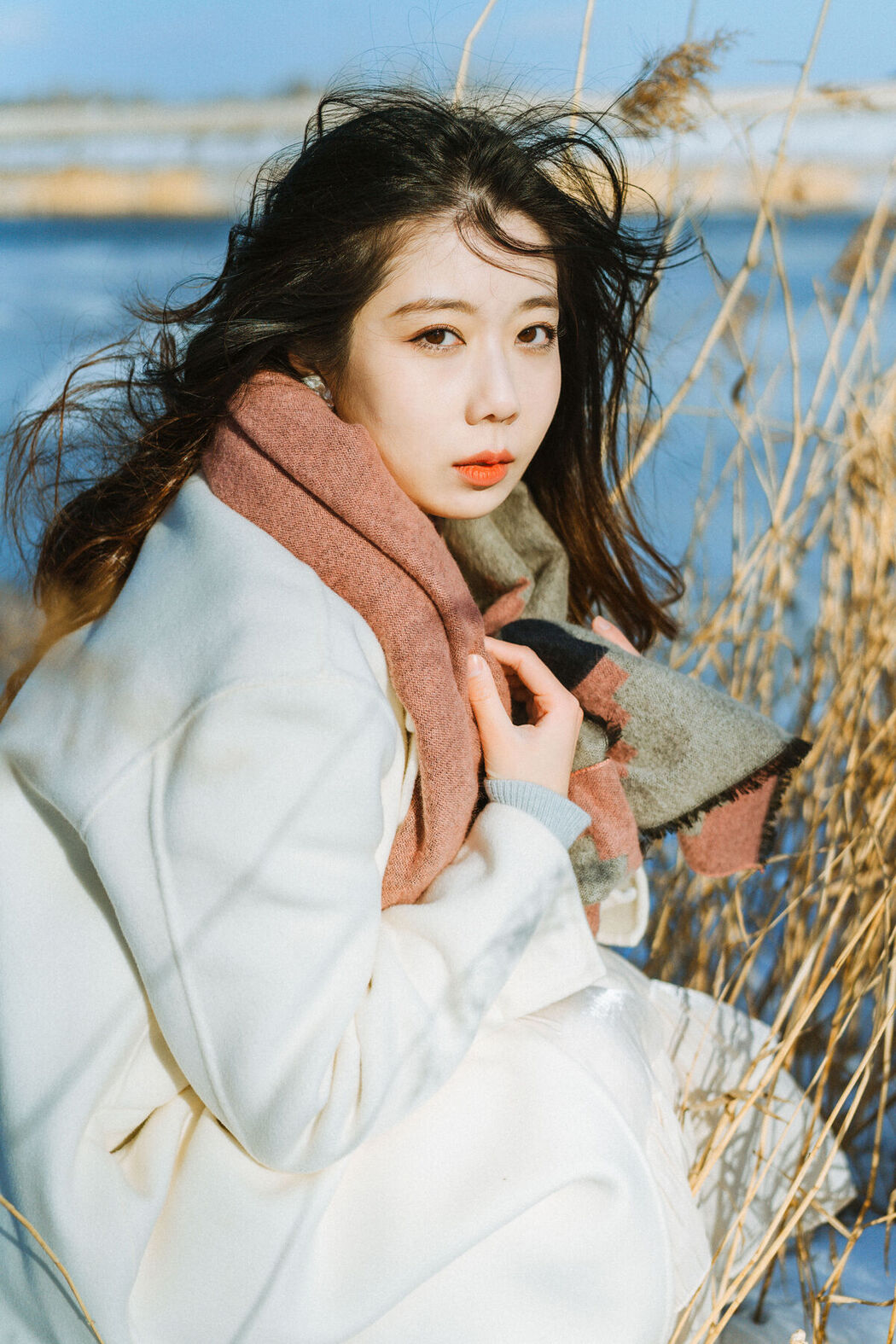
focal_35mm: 55
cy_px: 672
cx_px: 448
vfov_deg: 36.2
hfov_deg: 24.6
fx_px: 2053
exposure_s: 1/5000
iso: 100
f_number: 2.8
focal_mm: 55
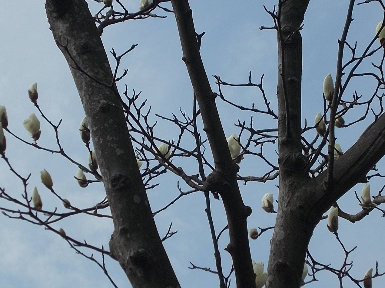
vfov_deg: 12.5
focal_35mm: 118
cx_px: 201
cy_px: 103
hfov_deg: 16.7
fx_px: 1312
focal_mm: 11.8
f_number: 13.3
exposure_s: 1/125
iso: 80
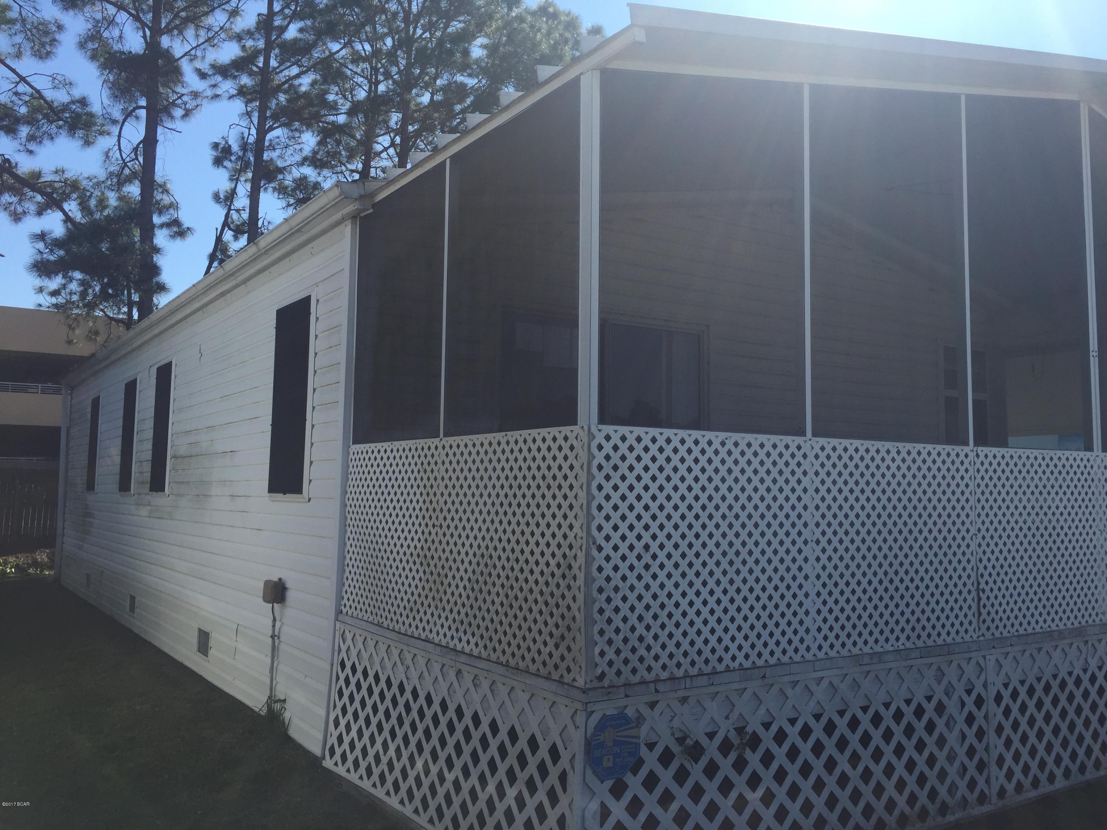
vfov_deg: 48.2
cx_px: 554
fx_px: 927
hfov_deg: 61.7
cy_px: 415
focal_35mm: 29
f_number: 2.2
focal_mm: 4.15
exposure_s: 1/1799
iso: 32
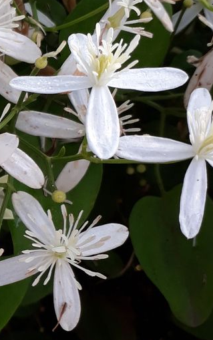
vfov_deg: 24.6
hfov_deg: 14.0
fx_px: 781
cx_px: -155
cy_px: 199
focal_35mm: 84
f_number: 1.9
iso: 40
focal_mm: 3.6
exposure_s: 1/209
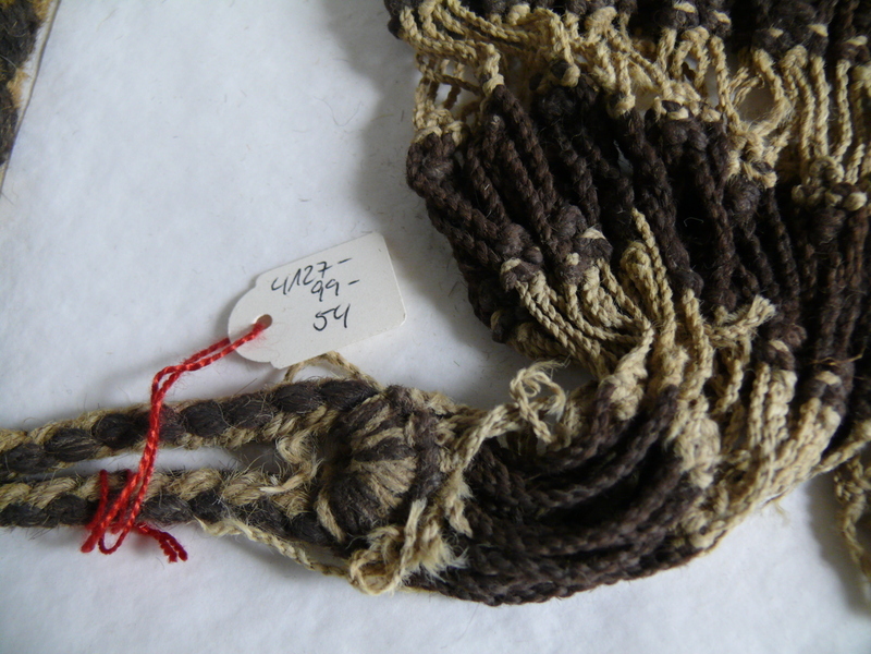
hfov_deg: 52.6
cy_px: 327
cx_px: 436
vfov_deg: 40.7
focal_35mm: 35
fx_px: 881
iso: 200
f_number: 2.8
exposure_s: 1/20
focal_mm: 7.4
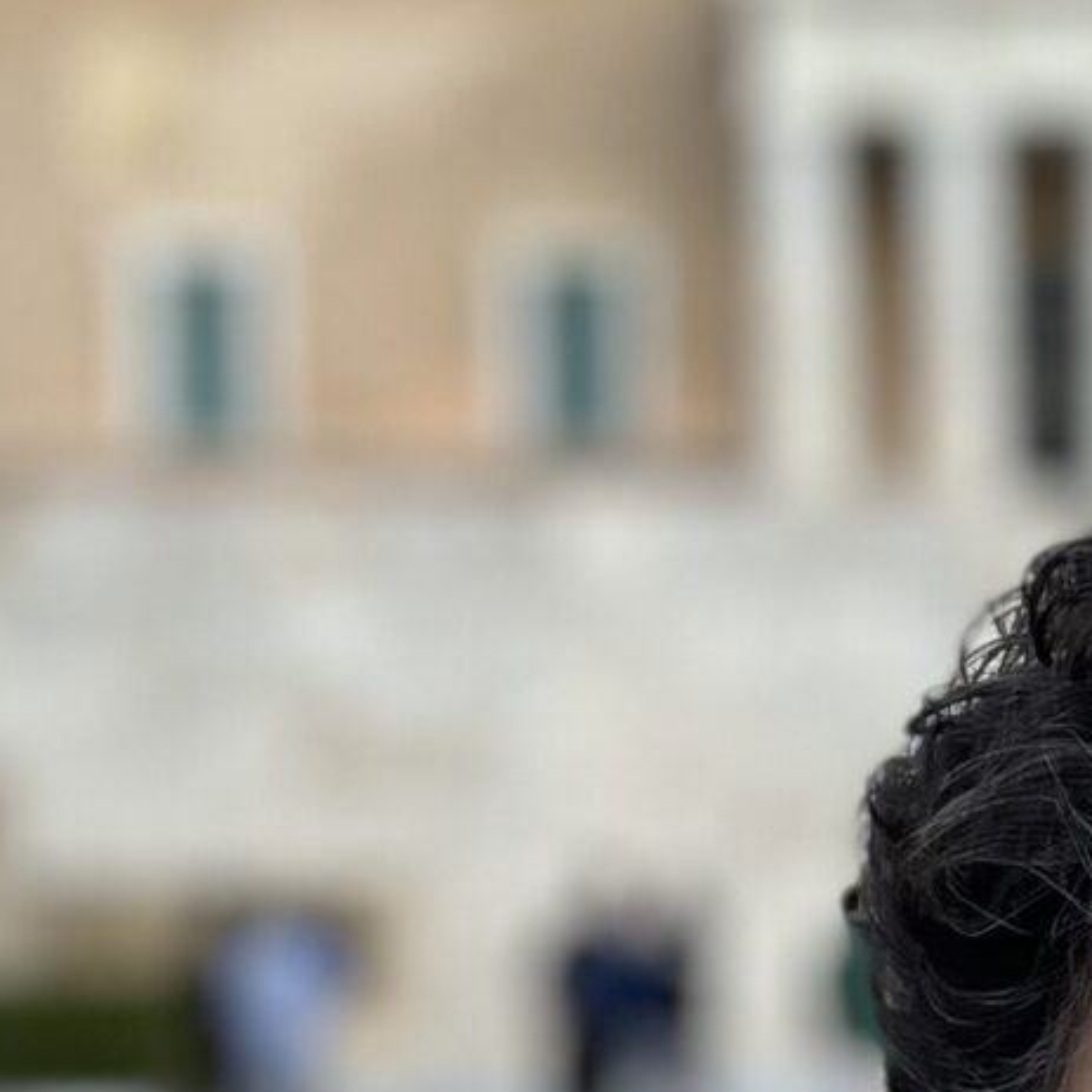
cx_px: 1491
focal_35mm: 127
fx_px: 4533
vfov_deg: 13.6
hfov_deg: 13.2
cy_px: 1014
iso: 80
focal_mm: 5.1
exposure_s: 1/121
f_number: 1.6
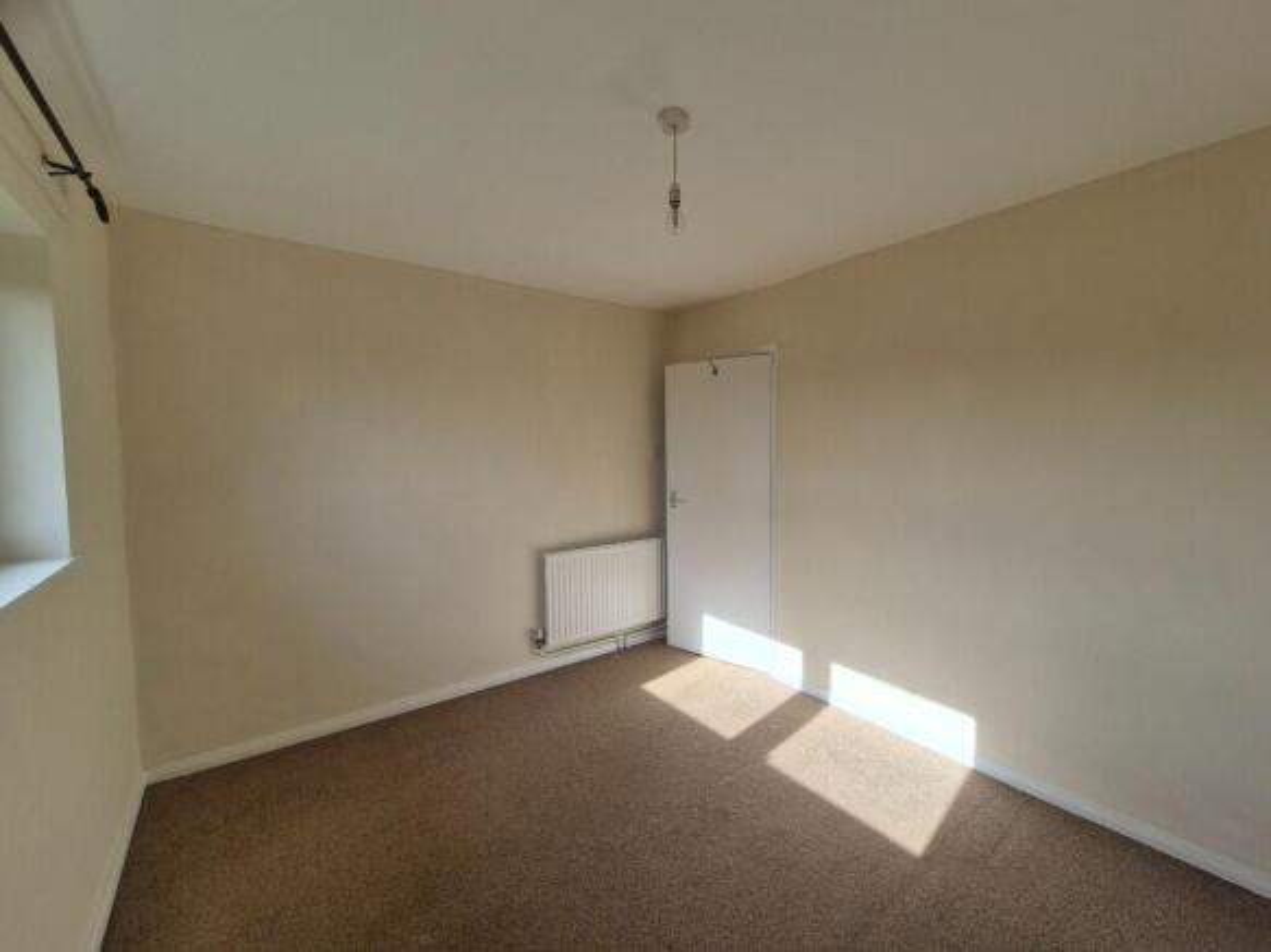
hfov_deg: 106.2
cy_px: 476
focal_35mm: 13
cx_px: 636
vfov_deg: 89.9
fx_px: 477
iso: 50
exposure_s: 1/491
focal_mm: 2.2
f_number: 2.2
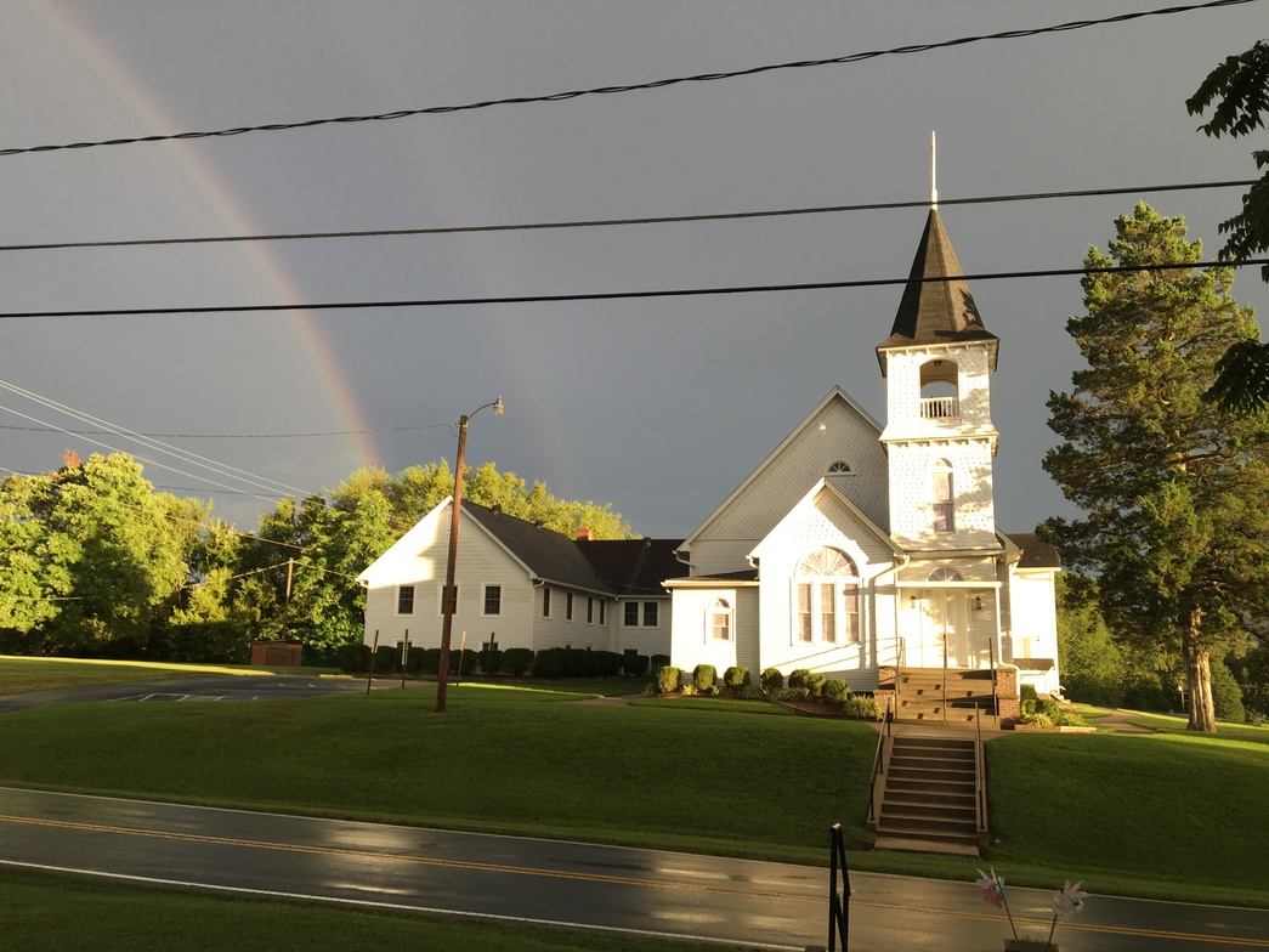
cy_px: 476
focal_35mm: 29
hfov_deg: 61.7
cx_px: 634
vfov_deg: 48.2
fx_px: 1063
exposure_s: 1/120
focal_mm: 4.15
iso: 25
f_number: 2.2
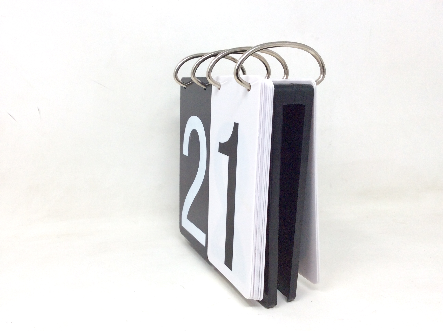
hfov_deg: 56.9
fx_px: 409
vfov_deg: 44.1
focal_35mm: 32
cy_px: 166
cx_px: 222
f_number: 2.4
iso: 50
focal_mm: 3.3
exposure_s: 1/120
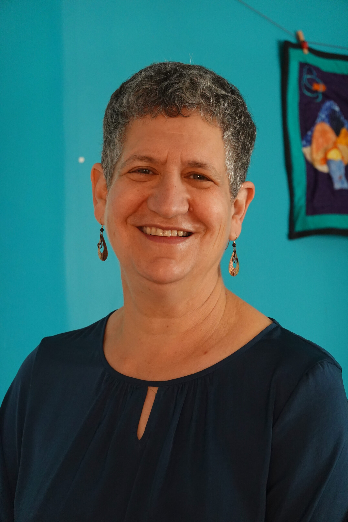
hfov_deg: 11.7
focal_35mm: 117
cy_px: 261
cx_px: 174
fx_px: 1696
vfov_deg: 17.5
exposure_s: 1/80
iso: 1250
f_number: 4.5
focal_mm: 42.74
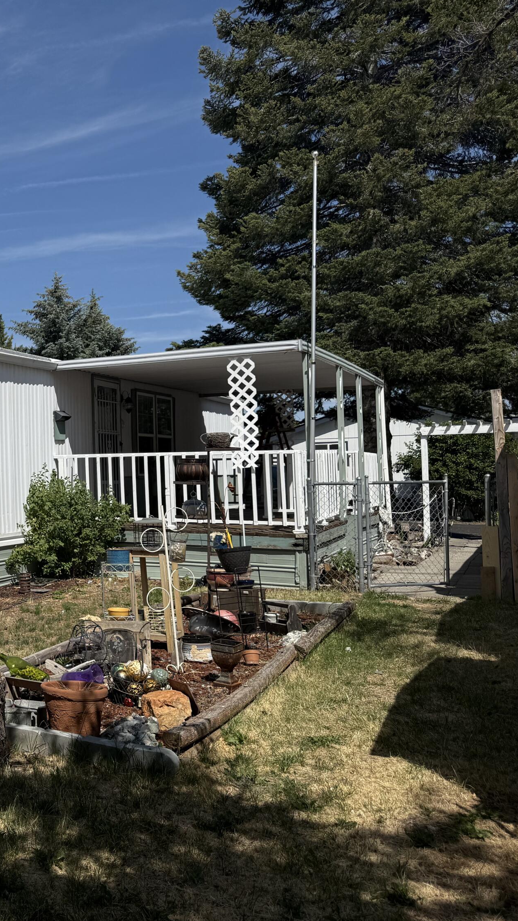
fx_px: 854
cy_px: 461
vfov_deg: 56.6
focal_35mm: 35
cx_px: -85
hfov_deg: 29.5
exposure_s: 1/10309
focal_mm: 6.76
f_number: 1.78
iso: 80
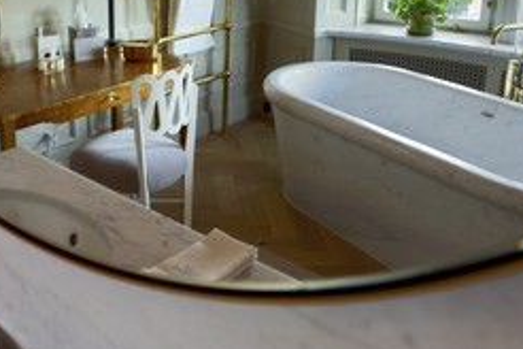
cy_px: 64
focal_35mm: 41
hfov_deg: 46.1
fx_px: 596
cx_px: 145
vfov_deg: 31.7
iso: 400
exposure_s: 1/30
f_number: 5
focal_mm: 24
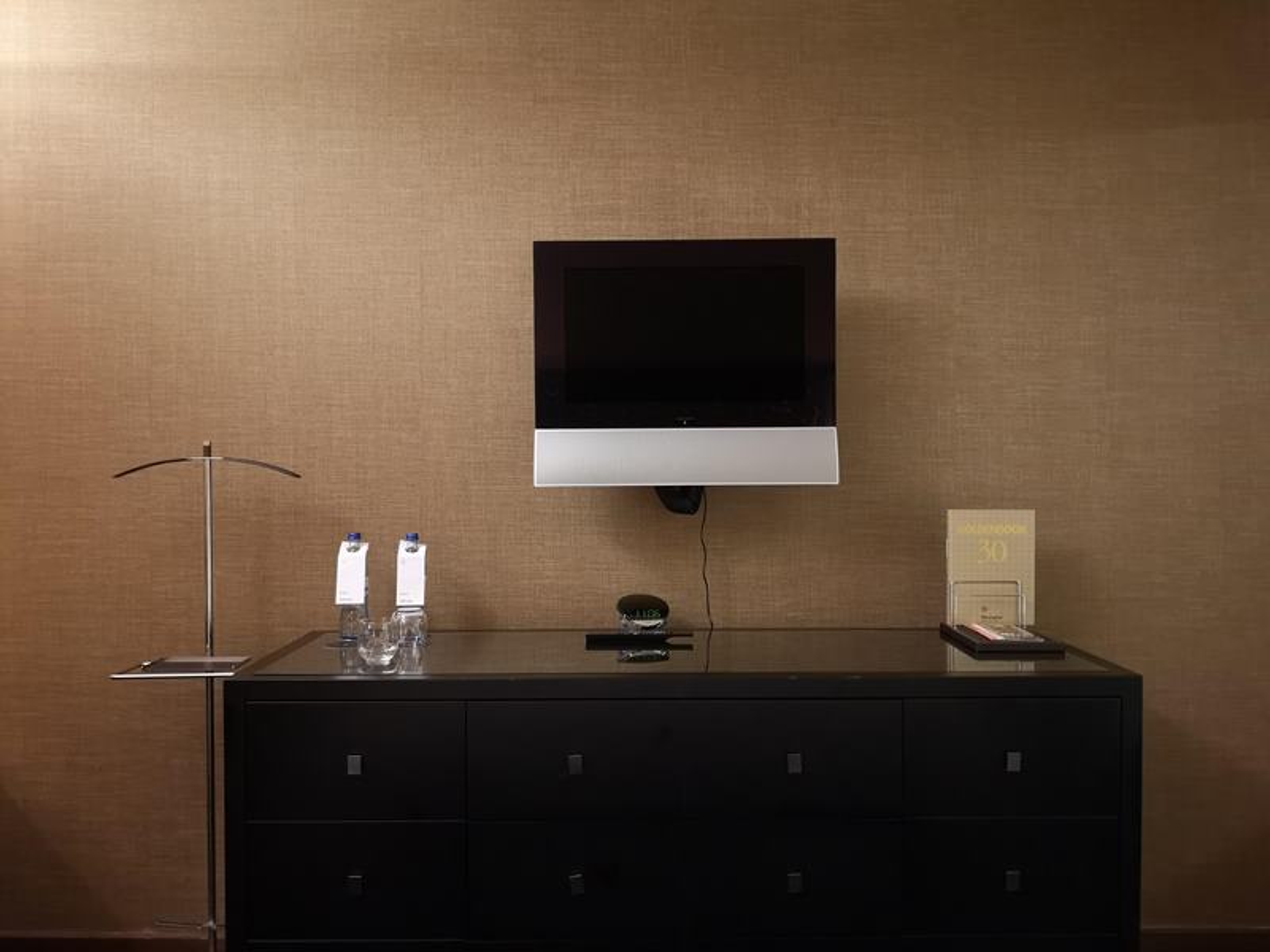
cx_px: 635
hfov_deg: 65.3
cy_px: 476
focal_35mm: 27
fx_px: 991
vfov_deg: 51.4
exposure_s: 1/20
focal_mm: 3.95
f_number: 1.8
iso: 640
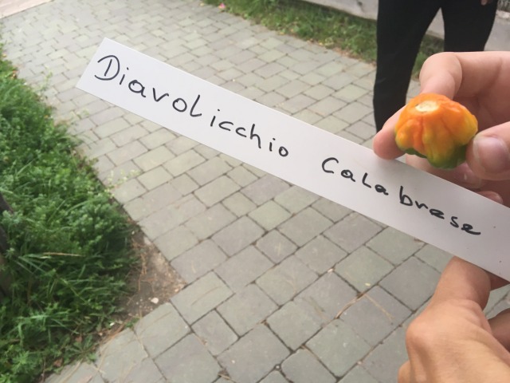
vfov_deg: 48.2
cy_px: 192
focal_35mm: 29
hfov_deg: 61.7
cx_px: 255
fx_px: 427
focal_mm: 4.15
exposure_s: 1/33
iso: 25
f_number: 2.2
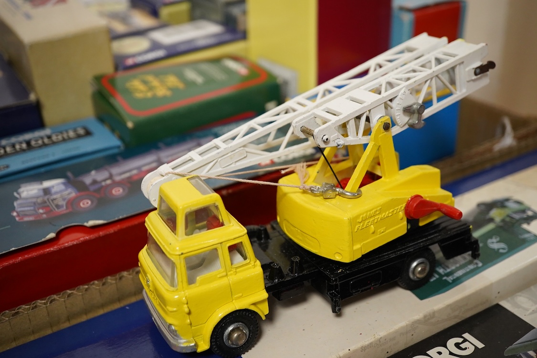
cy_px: 179
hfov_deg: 43.6
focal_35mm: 45
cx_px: 268
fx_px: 671
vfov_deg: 29.9
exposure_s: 1/100
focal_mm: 30
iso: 2000
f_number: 6.3
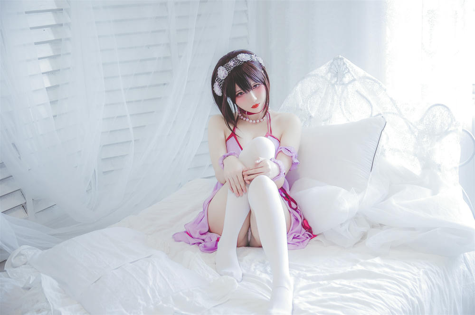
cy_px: 158
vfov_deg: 23.7
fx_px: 751
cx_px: 238
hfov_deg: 35.1
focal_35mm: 57
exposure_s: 1/100
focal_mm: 38
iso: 500
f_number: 2.8
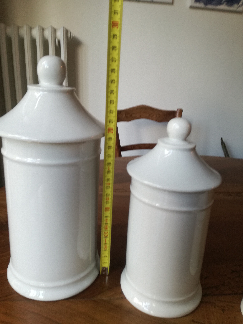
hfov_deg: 51.4
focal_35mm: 27
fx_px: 253
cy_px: 162
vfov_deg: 65.3
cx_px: 122
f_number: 2
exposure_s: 1/30
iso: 100
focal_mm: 3.79
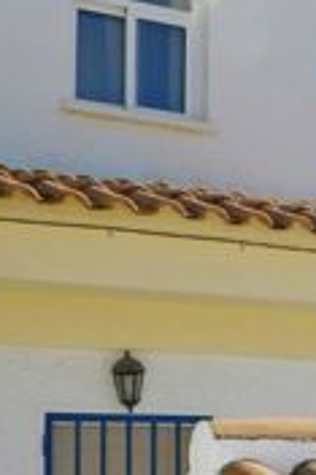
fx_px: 1266
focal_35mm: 96
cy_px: 435
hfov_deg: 13.7
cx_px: 398
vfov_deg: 20.8
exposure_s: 1/640
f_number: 6
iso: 125
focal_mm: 4
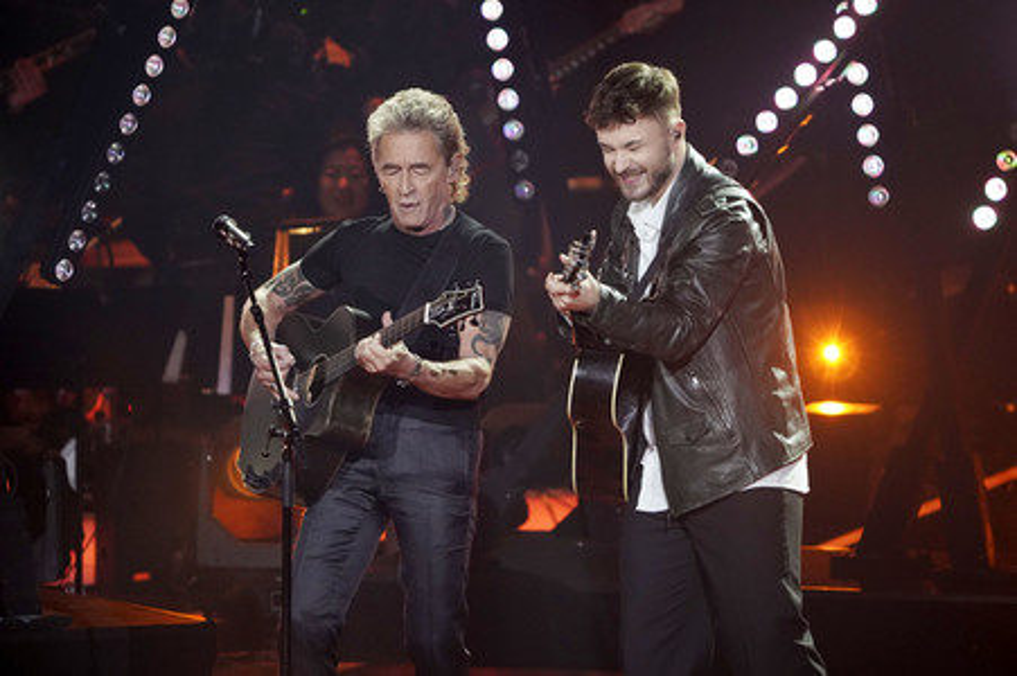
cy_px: 338
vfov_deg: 3.5
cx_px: 508
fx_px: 11037
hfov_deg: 5.3
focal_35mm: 391
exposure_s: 1/160
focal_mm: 391
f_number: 6.3
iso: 4000
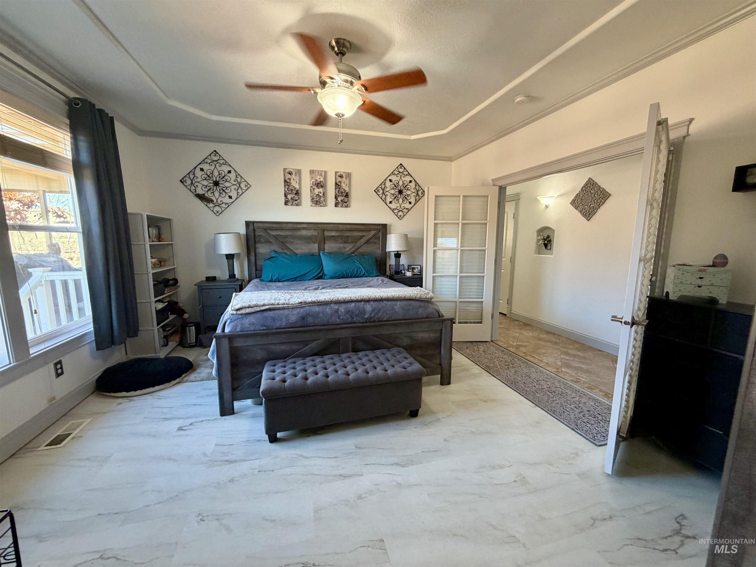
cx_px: 378
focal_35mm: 14
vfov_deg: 85.7
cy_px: 284
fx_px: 306
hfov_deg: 102.1
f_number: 2.2
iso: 250
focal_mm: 2.22
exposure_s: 1/60
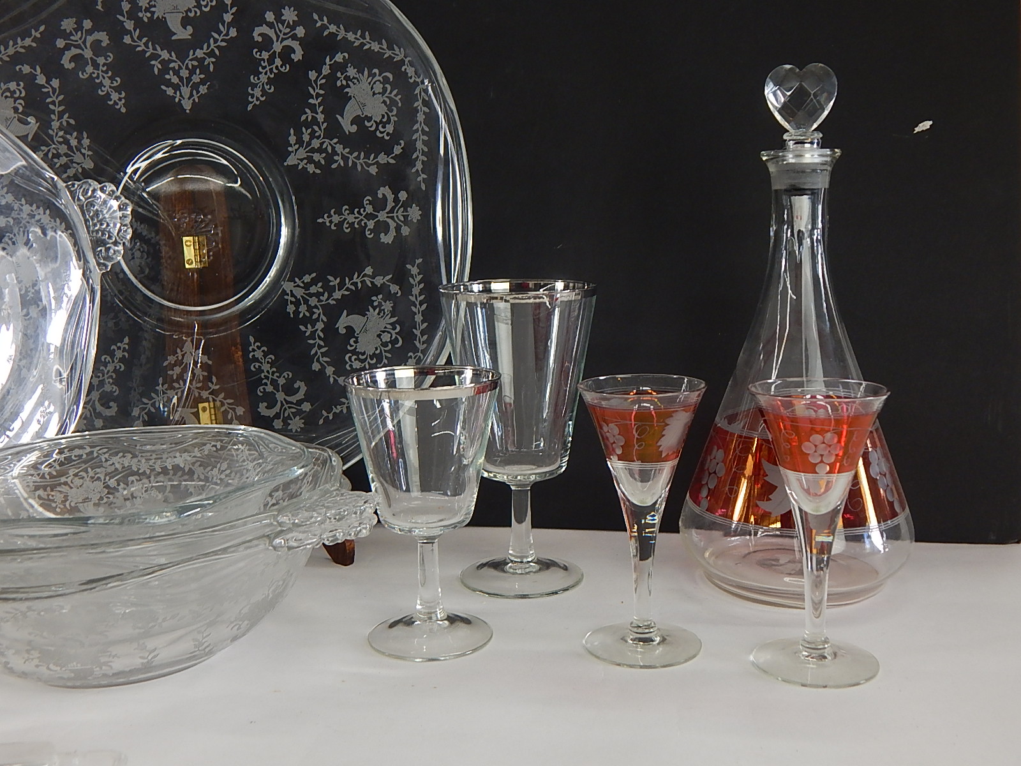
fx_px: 1121
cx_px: 510
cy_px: 383
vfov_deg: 37.7
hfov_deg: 49.0
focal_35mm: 38
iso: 125
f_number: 3.4
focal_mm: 6.8
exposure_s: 1/50
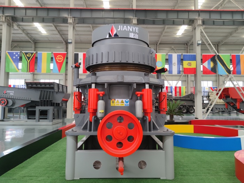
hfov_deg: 71.6
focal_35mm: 24
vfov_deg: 56.8
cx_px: 122
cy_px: 92
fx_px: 169
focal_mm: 6.72
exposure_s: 1/100
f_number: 1.69
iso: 171
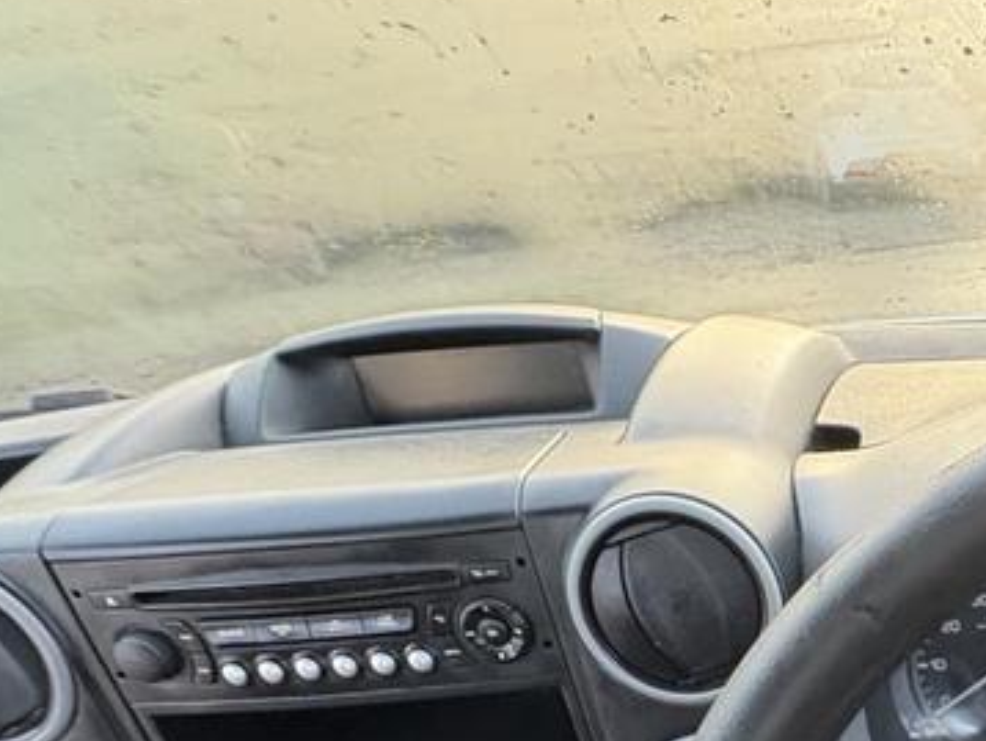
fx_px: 998
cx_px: 1038
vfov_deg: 35.4
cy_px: 796
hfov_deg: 43.1
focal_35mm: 35
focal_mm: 2.22
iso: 320
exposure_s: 1/60
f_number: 2.2
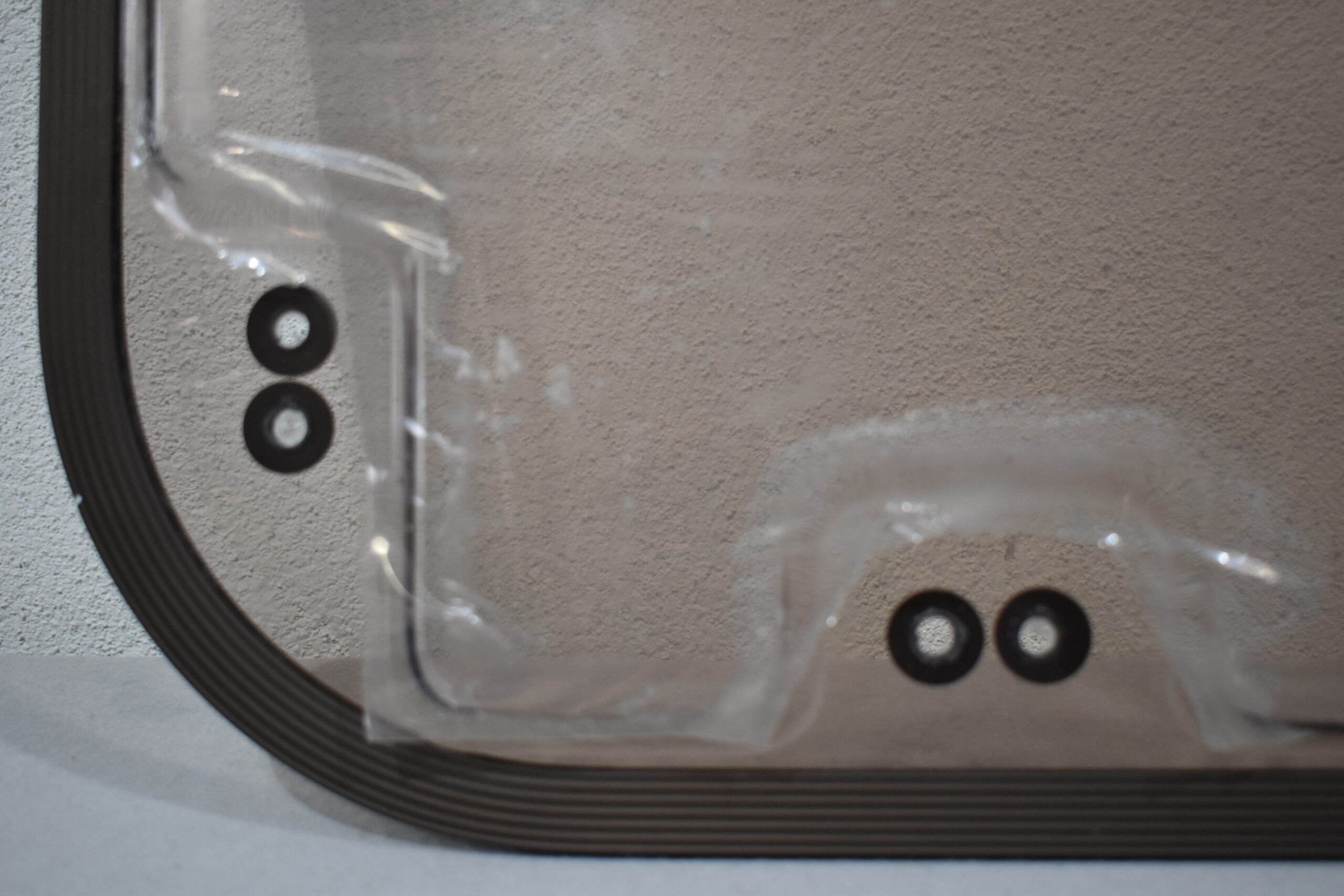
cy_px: 448
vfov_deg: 28.9
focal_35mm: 46
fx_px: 1736
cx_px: 672
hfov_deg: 42.3
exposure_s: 1/200
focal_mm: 31
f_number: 4.2
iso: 800
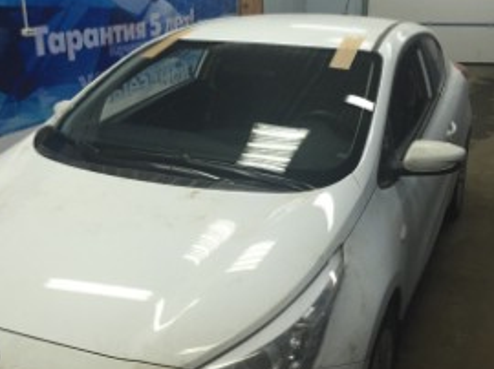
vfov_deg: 33.5
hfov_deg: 43.9
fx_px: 613
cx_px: 263
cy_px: 170
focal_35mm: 43
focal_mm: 4.15
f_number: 2.2
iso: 80
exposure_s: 1/33
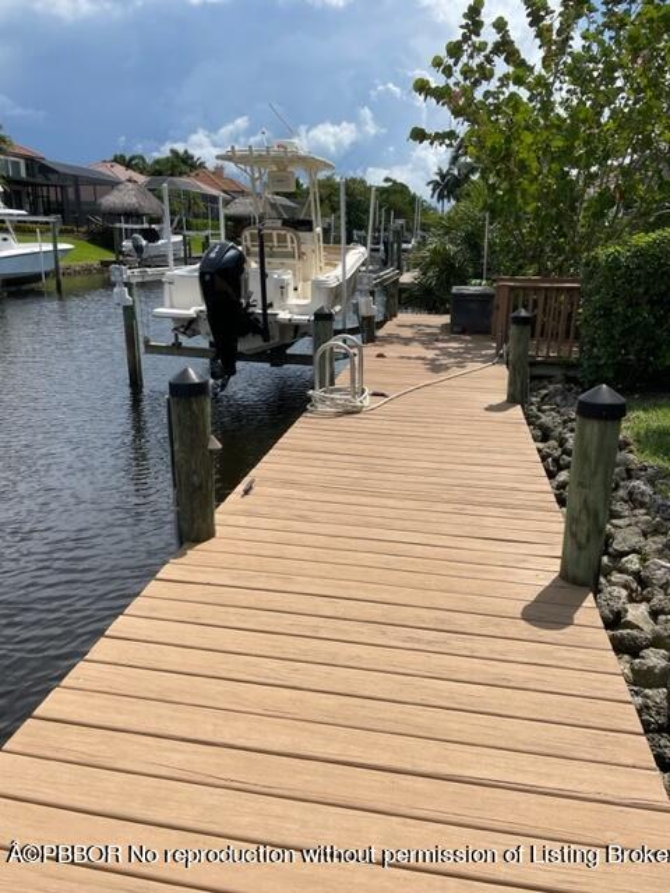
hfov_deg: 53.1
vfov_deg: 67.3
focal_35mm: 26
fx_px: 671
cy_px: 446
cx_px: 335
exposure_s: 1/5291
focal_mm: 4.2
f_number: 1.6
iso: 32
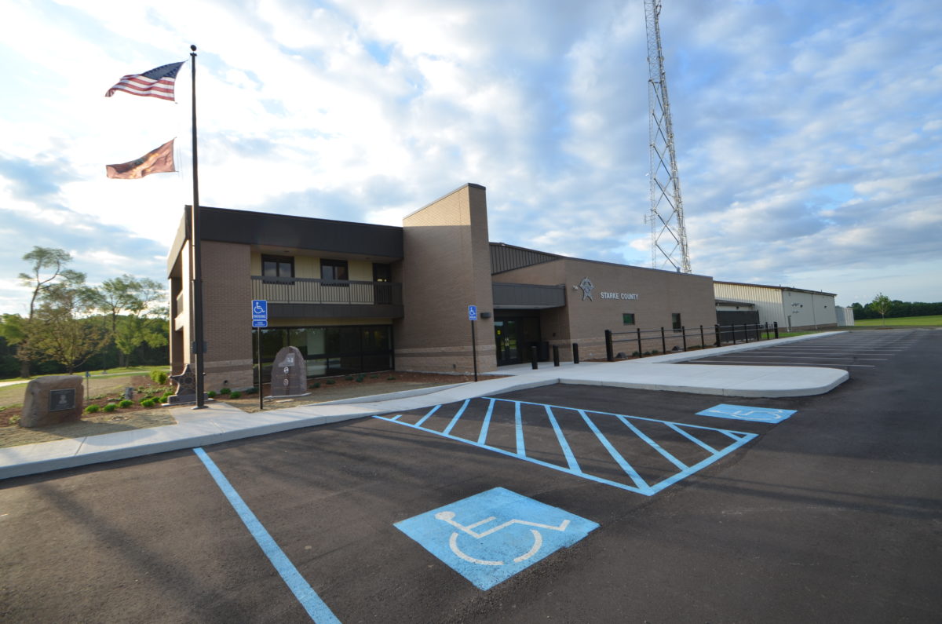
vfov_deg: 77.1
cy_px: 312
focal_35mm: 15
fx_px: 392
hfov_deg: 100.5
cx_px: 471
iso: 200
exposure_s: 1/200
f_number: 7.1
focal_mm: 10
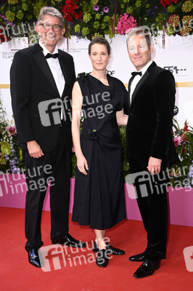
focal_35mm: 55
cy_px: 146
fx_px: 443
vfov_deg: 36.3
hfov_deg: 24.6
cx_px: 96
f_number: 5.6
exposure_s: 1/250
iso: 640
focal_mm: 55
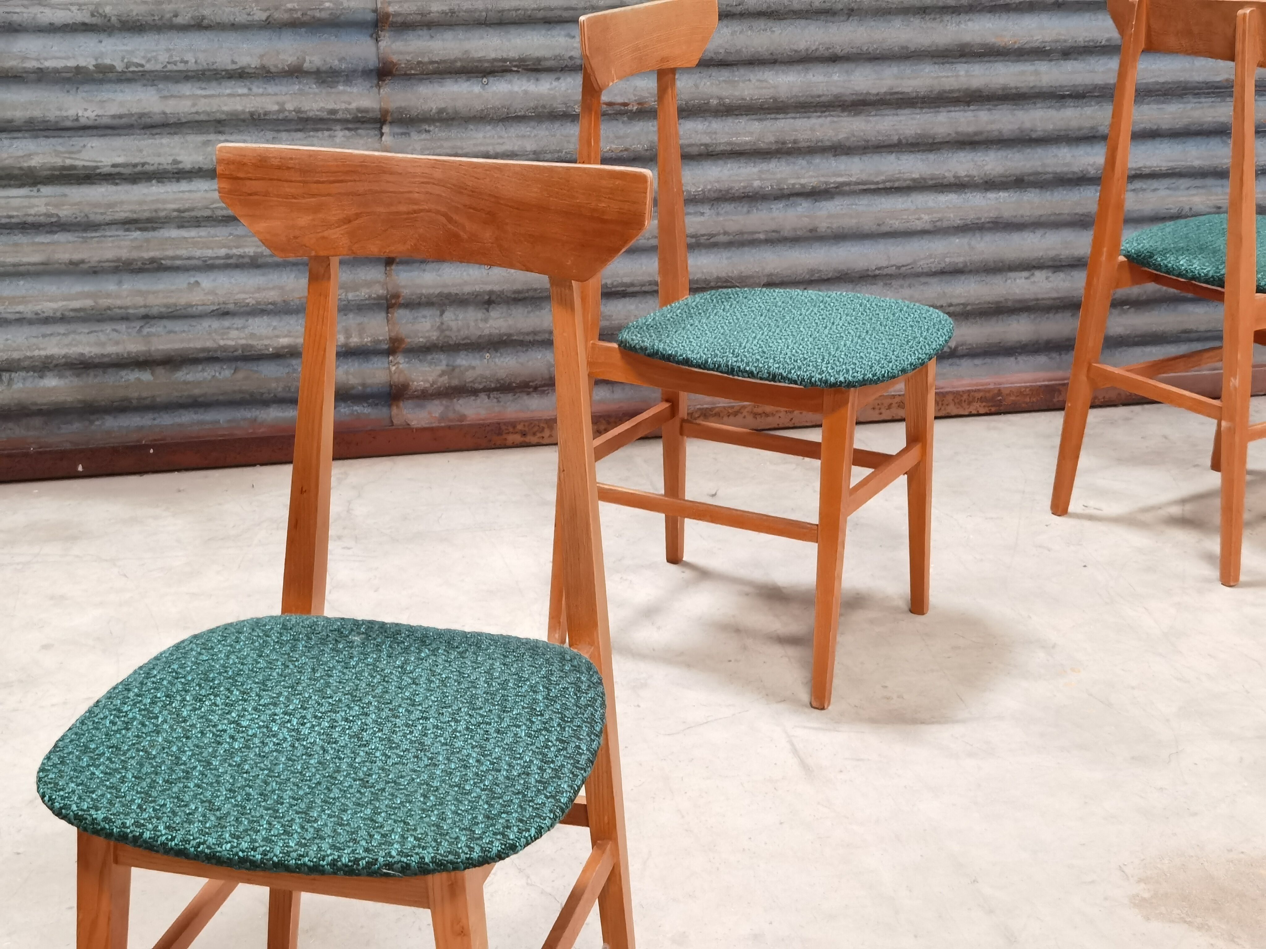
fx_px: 2011
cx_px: 633
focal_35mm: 55
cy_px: 474
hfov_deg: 34.9
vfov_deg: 26.6
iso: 500
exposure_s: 1/25
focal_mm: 6.71
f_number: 1.9
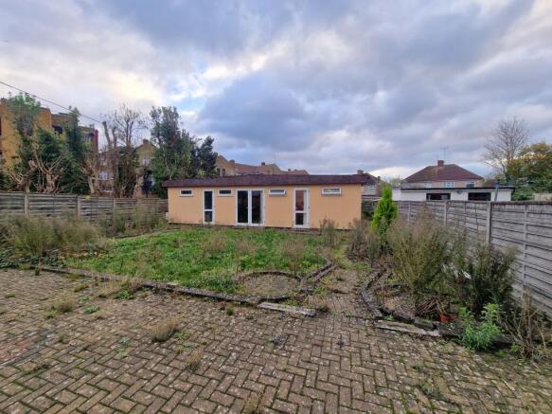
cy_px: 207
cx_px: 276
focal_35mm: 13
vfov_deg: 89.9
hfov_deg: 106.2
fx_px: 207
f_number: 2.2
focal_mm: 2.2
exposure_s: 1/141
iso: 50
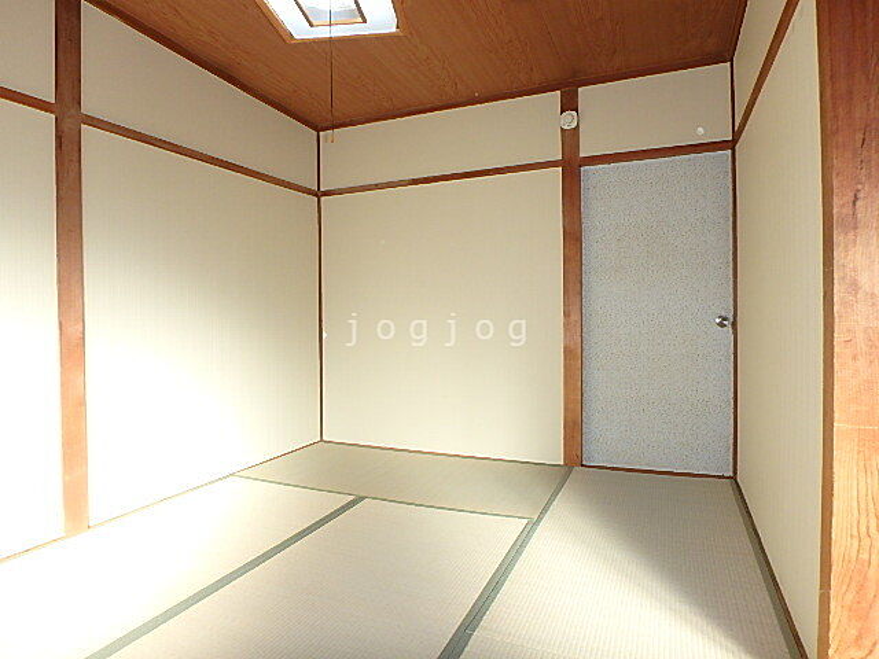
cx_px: 440
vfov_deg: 63.4
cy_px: 330
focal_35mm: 21
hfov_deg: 79.0
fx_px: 533
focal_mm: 3.7
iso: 125
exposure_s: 1/100
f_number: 3.5
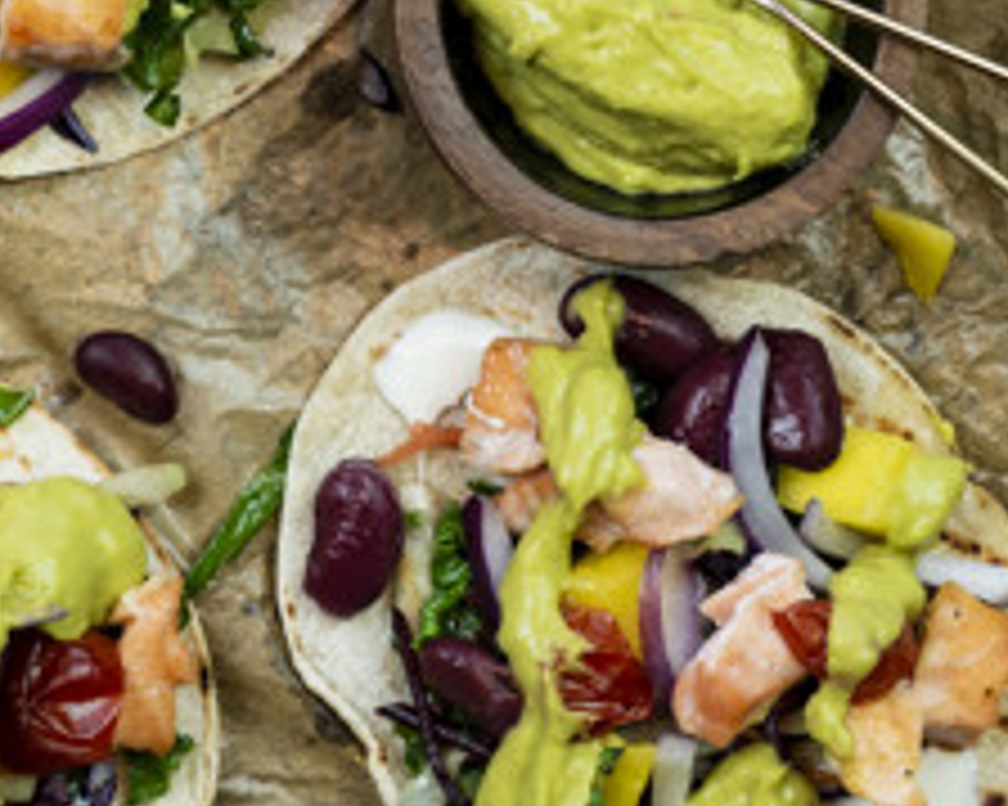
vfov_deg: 10.5
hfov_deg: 13.0
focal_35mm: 147
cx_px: 124
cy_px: 173
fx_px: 4384
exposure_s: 1/15
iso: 250
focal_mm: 27
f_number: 6.3
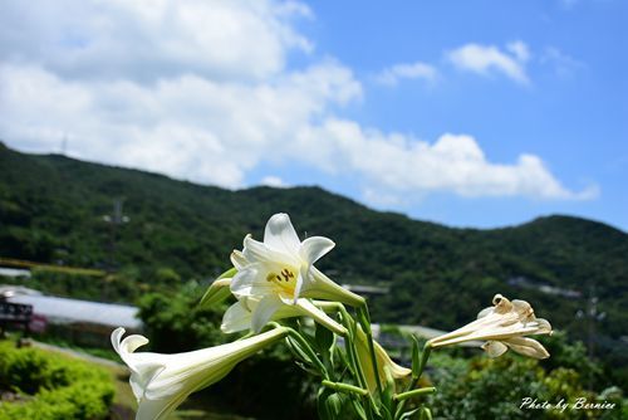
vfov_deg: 34.3
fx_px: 681
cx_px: 314
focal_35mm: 39
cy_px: 210
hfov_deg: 49.5
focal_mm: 26
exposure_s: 1/800
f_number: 5.6
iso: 100
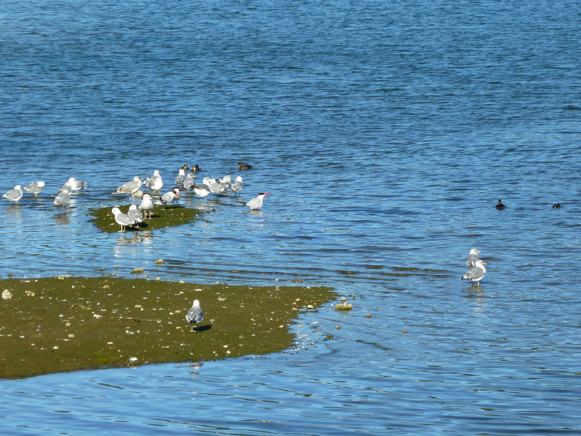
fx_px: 4196
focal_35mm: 250
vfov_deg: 5.9
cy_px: 218
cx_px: 290
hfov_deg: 7.9
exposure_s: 1/160
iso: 80
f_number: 5.9
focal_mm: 36
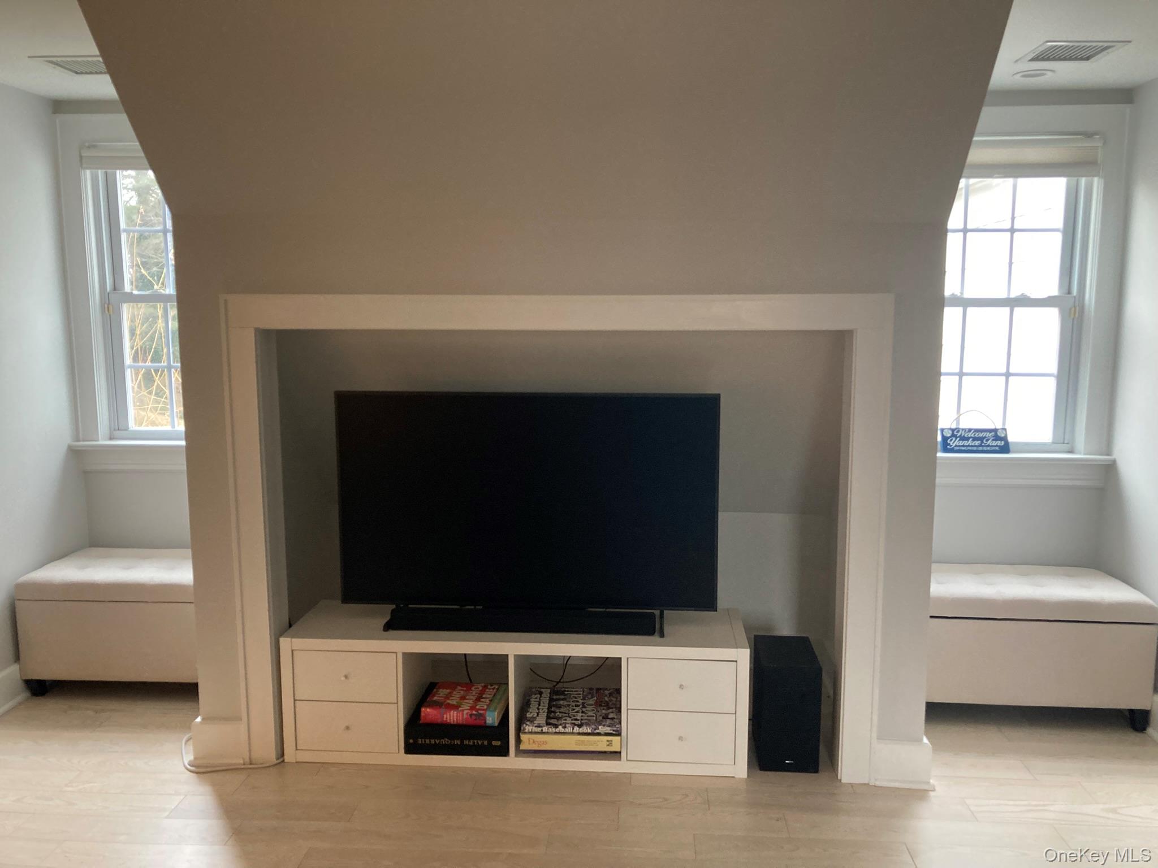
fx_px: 937
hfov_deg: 63.4
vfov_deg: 49.7
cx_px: 579
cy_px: 434
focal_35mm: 28
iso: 250
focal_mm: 3.99
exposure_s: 1/60
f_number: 1.8
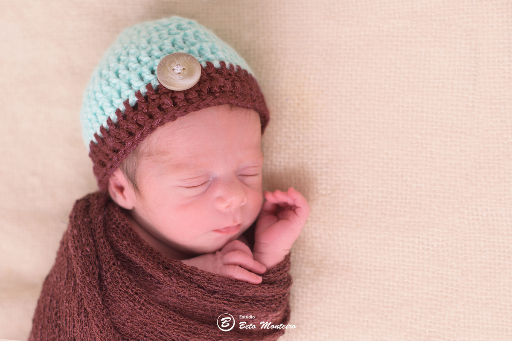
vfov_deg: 18.2
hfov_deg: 27.0
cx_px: 256
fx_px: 1067
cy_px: 170
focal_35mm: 75
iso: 100
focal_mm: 50
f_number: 2.2
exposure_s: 1/200
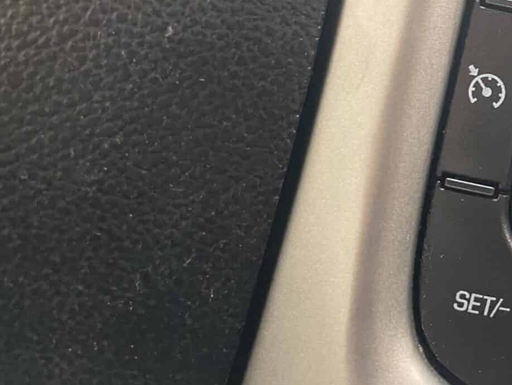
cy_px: 30
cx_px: 553
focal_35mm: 58
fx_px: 858
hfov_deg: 30.1
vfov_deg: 24.4
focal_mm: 4.2
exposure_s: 1/99
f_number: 1.6
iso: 125
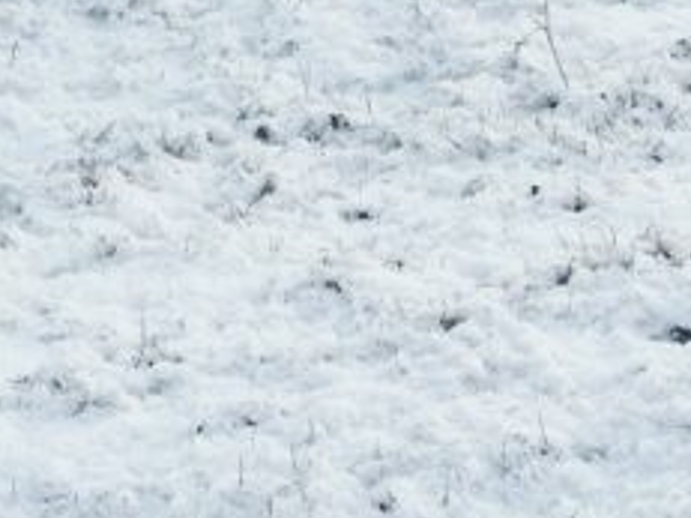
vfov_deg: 6.3
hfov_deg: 8.7
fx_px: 4509
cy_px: -611
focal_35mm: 226
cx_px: -51
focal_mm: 9
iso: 125
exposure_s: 1/250
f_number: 3.8
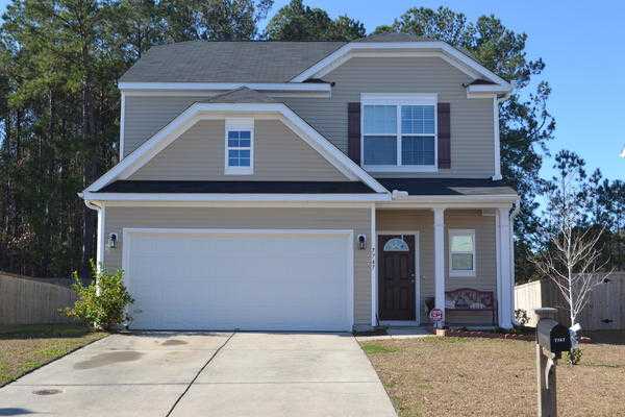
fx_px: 833
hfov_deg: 41.1
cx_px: 312
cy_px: 208
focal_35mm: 48
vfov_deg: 28.1
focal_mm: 32
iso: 100
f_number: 7.1
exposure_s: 1/200
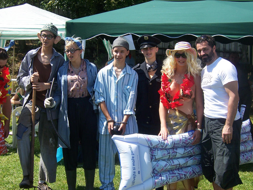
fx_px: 439
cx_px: 126
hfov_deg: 32.2
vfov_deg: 24.4
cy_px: 95
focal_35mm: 60
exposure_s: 1/500
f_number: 4.8
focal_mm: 10
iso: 80
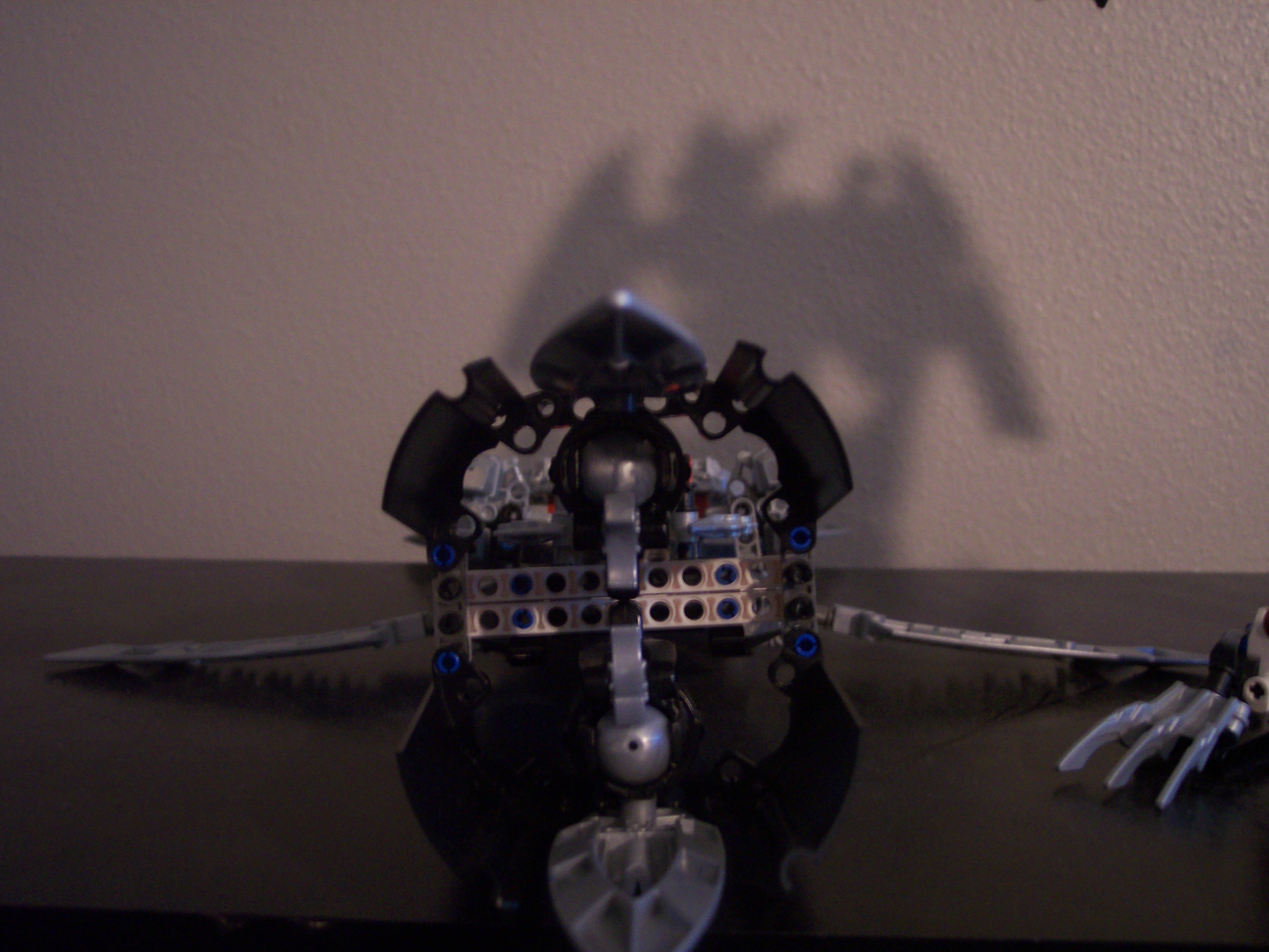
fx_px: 1430
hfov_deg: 47.9
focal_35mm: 39
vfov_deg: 36.8
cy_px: 487
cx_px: 632
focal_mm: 8
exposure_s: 1/8
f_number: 2.8
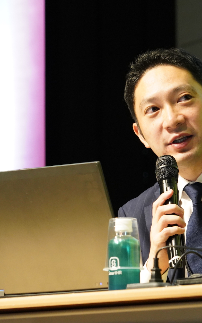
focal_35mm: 325
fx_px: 2863
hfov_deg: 4.0
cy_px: 162
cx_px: 175
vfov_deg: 6.5
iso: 6400
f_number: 8
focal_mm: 212
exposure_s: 1/60
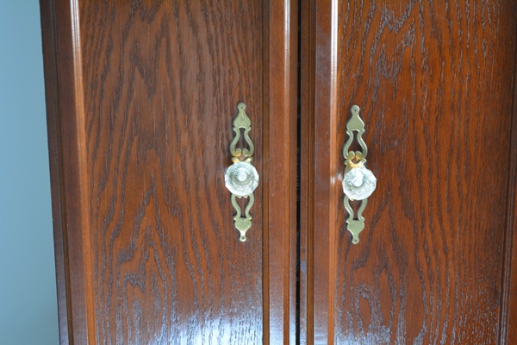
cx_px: 258
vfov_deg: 16.6
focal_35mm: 82
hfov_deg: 24.6
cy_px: 172
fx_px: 1185
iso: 900
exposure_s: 1/30
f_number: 5.6
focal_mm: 55
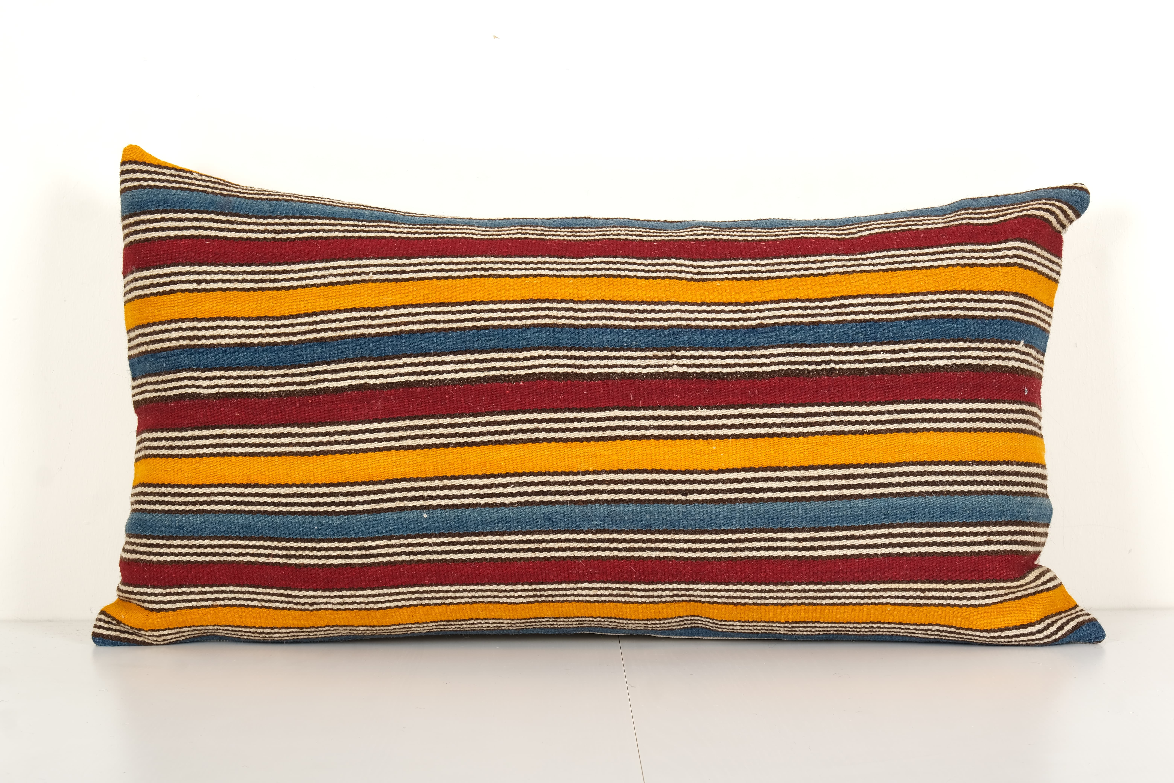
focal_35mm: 69
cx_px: 587
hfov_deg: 29.2
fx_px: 2250
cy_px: 392
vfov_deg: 19.7
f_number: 10
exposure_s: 1/160
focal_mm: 46.3
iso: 80
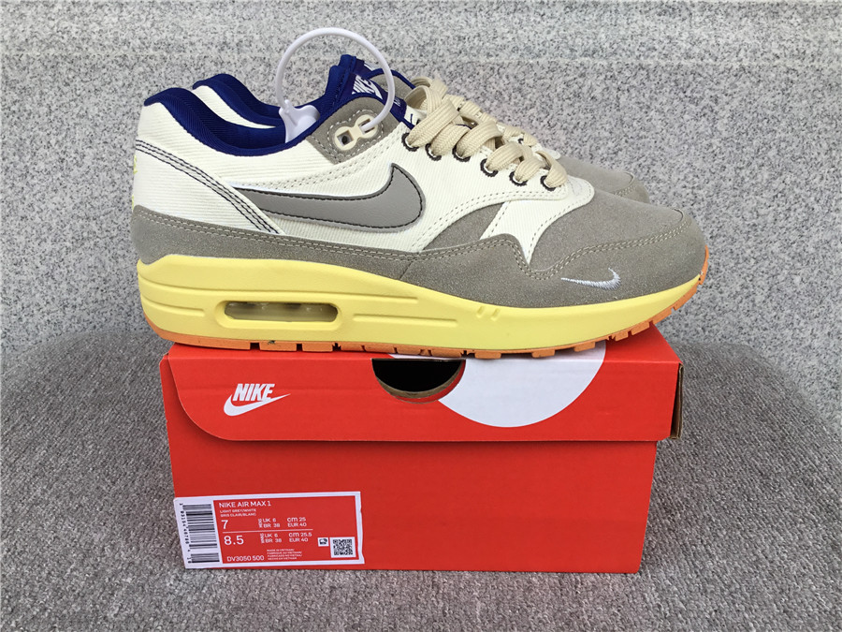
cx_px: 421
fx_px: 754
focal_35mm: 31
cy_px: 316
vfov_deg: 45.4
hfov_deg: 58.4
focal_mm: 3.3
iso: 25
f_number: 2.4
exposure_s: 1/132
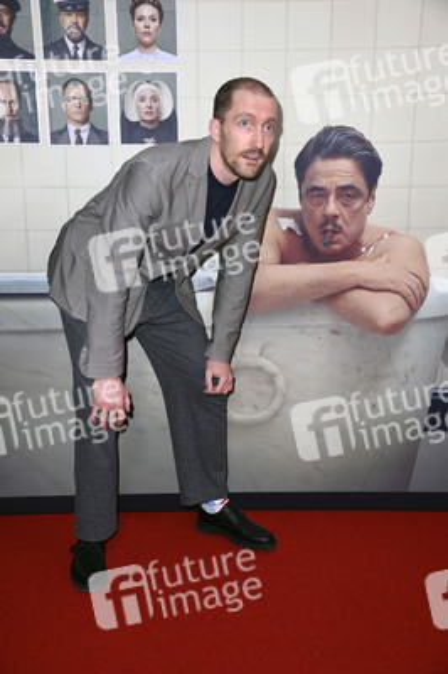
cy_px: 337
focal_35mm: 48
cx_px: 224
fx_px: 897
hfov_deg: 28.0
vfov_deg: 41.1
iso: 800
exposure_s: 1/250
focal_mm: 48
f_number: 5.6
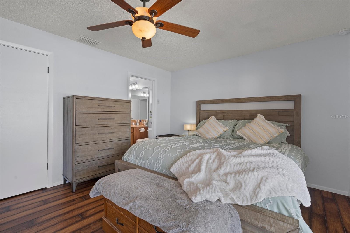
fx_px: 156
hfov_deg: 96.7
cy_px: 116
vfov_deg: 73.7
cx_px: 175
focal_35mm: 16
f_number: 8
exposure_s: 1
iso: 400
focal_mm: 16
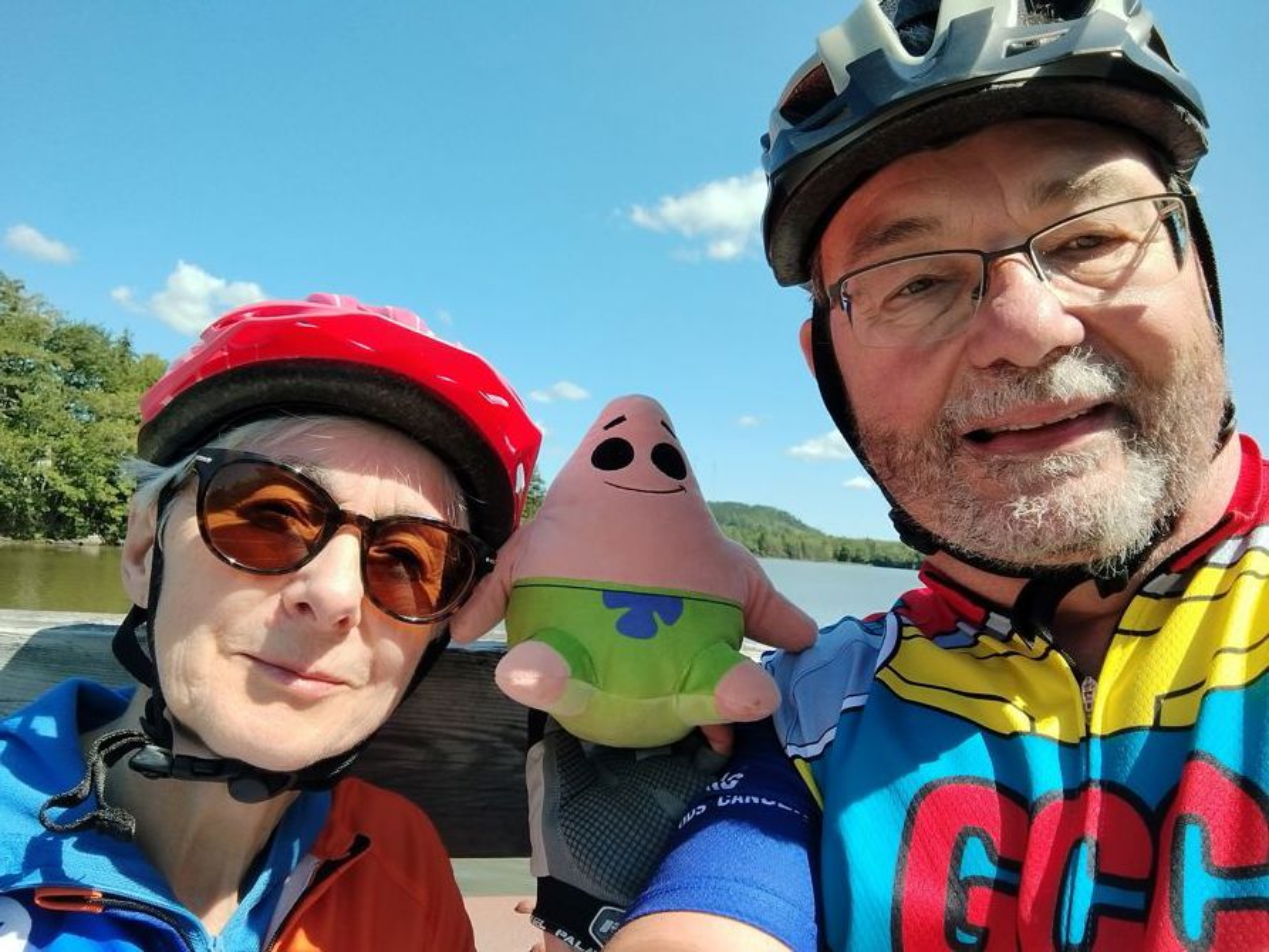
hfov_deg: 67.3
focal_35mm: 26
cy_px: 476
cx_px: 634
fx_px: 953
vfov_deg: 53.1
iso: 100
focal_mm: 2.75
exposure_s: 1/968
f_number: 2
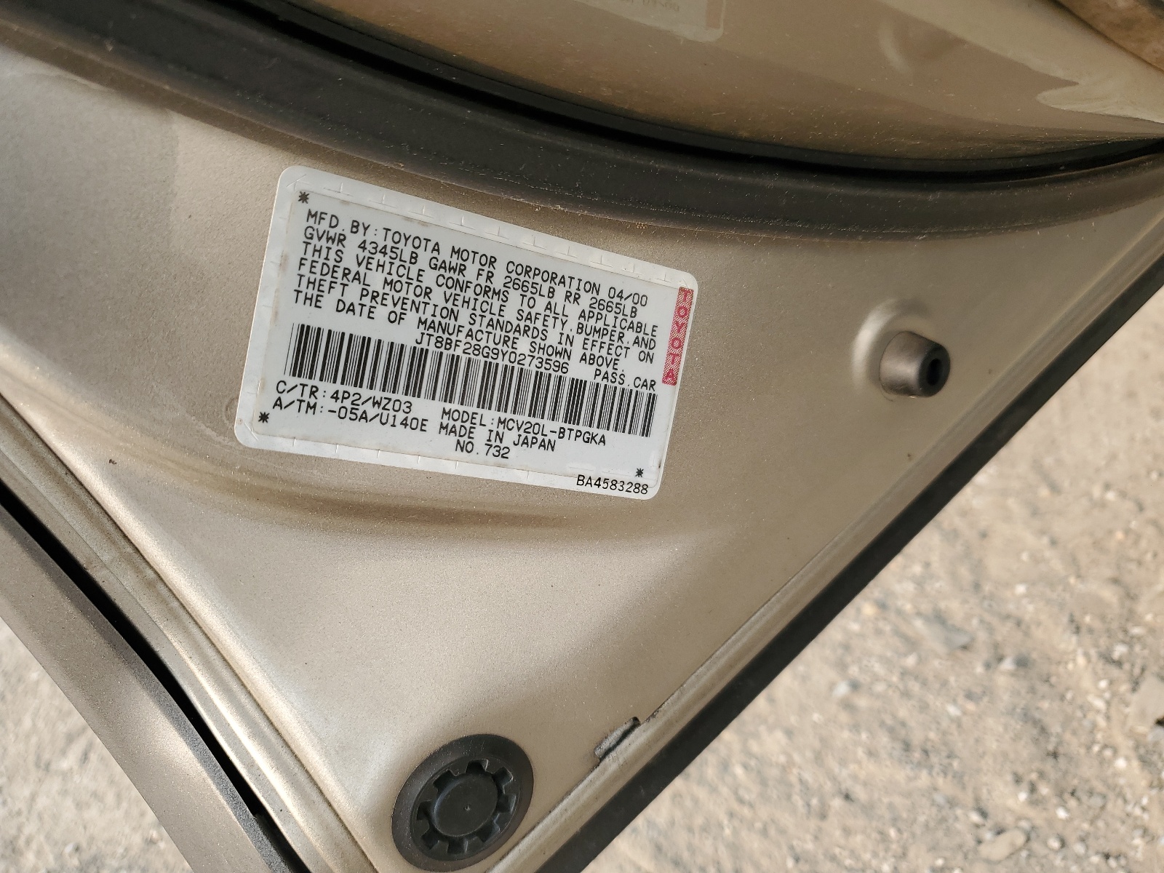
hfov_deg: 67.3
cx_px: 582
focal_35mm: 26
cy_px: 436
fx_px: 874
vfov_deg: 53.1
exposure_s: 1/769
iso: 50
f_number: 1.5
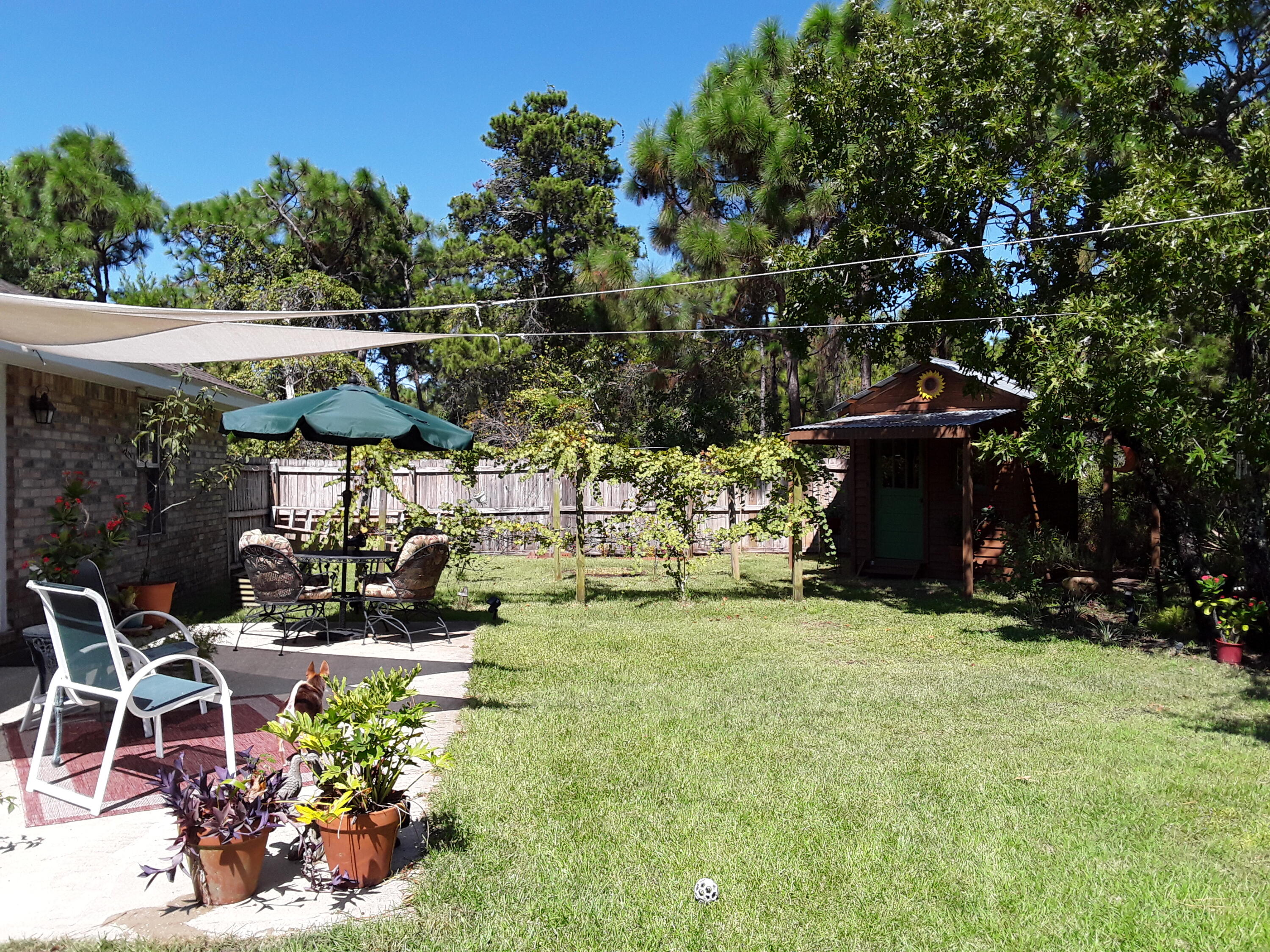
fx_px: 991
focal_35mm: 27
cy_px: 476
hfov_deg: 65.3
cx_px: 635
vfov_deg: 51.4
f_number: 1.9
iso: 40
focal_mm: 2.91
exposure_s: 1/1167
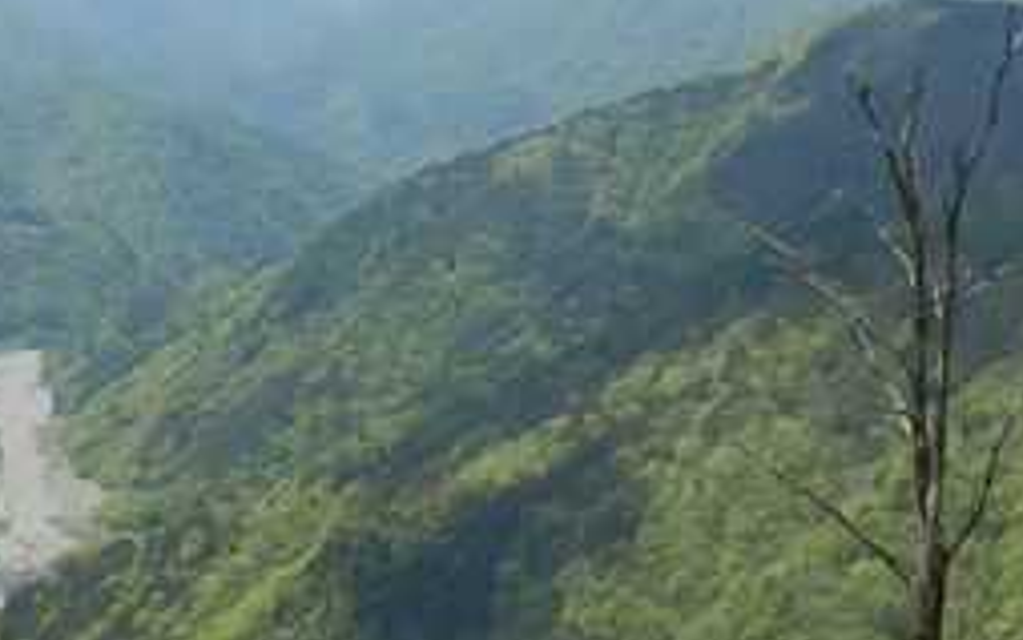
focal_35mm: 80
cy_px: 205
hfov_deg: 25.8
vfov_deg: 16.3
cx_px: 552
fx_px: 2231
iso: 80
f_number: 7.9
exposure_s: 1/160
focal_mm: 4.2
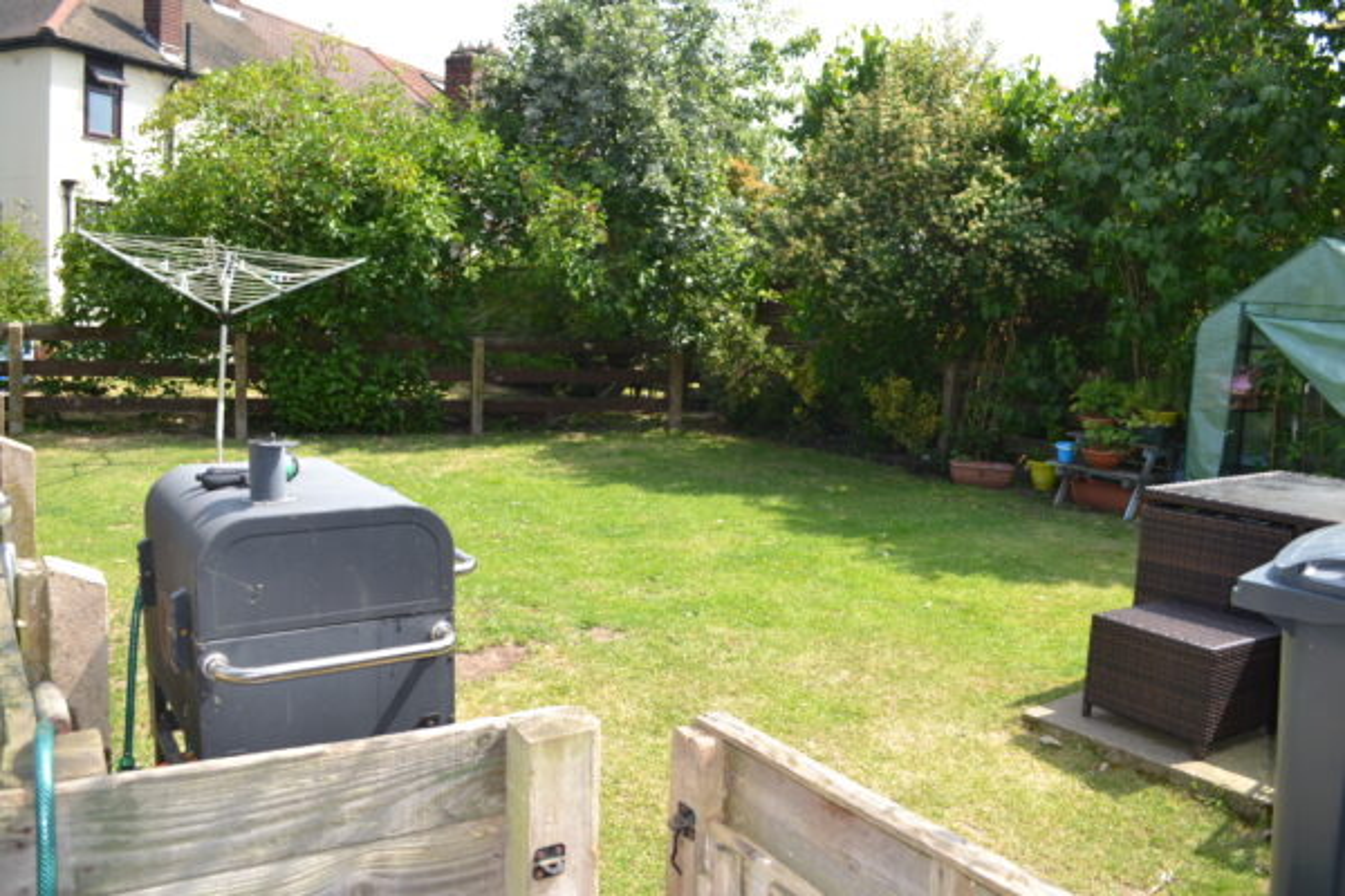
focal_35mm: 27
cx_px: 672
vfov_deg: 47.9
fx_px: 1009
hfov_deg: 67.4
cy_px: 448
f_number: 5.6
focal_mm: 18
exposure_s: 1/200
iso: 100
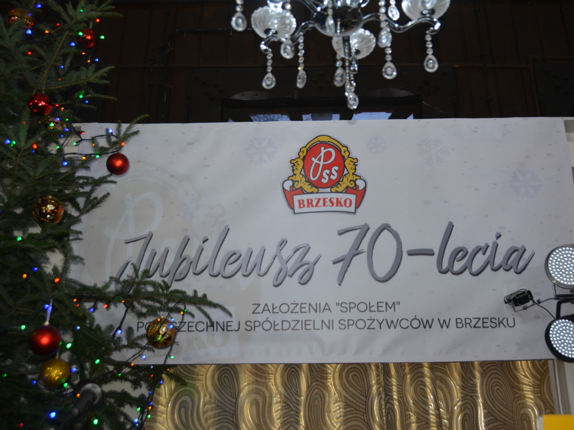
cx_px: 312
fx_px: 597
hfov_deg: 51.3
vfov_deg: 39.6
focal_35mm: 36
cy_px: 215
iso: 450
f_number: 3.8
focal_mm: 22
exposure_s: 1/60
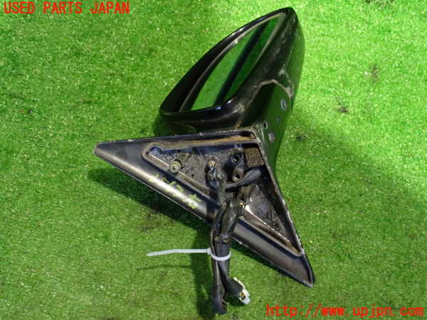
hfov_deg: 51.4
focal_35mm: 36
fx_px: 444
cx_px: 214
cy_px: 160
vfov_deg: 39.7
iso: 800
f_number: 2.5
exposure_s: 1/15
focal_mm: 6.37
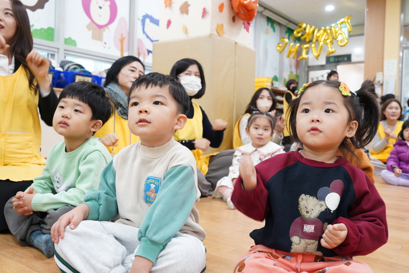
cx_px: 204
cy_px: 136
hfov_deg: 55.8
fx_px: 386
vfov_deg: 38.9
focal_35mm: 34
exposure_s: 1/60
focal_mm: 34
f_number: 5.6
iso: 2500
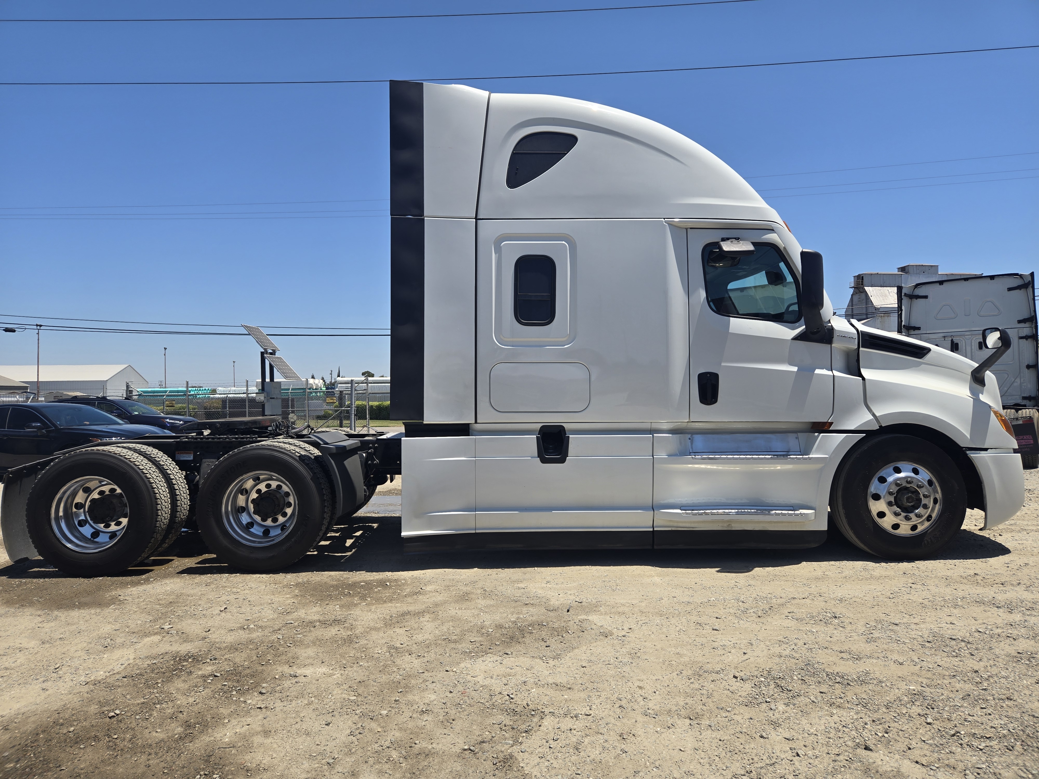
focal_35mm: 23
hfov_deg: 73.9
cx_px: 520
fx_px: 690
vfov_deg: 58.9
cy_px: 390
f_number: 1.8
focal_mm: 5.4
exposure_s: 1/2240
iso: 25
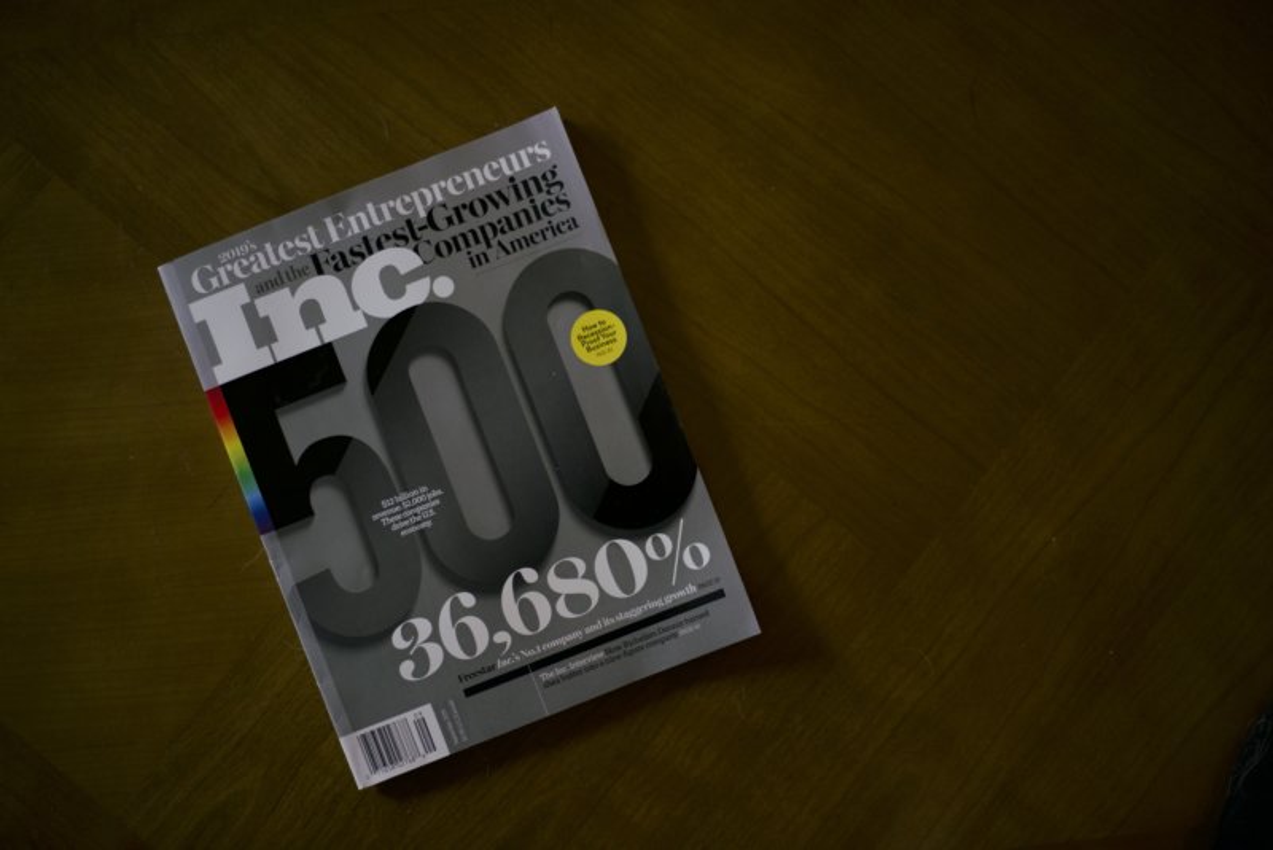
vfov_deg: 27.0
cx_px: 636
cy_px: 425
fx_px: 1769
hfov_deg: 39.6
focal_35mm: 50
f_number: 1.8
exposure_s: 1/500
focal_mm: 50
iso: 1600
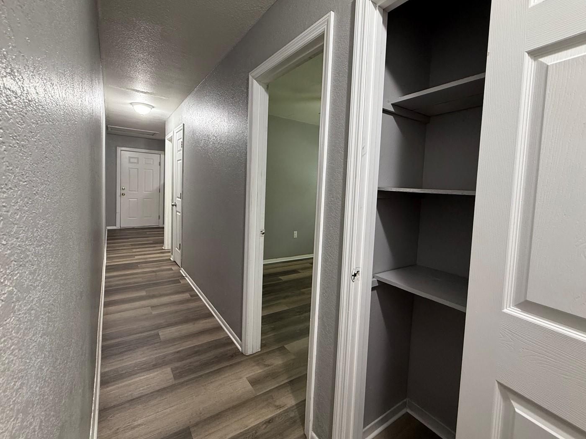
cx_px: 301
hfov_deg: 94.5
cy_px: 202
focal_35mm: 16
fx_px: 271
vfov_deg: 78.0
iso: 250
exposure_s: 1/60
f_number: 2.2
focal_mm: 2.22
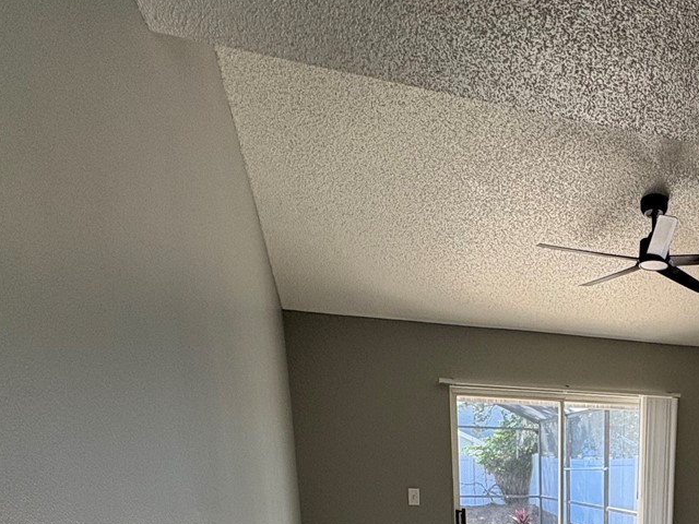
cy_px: 642
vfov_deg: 32.8
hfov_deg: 47.4
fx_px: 707
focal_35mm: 35
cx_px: 627
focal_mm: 2.22
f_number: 2.2
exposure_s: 1/128
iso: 100
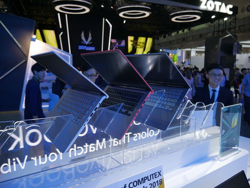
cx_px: 125
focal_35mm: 28
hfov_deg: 63.4
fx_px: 202
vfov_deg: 49.8
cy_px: 94
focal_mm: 14
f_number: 3.5
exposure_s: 1/125
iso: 200
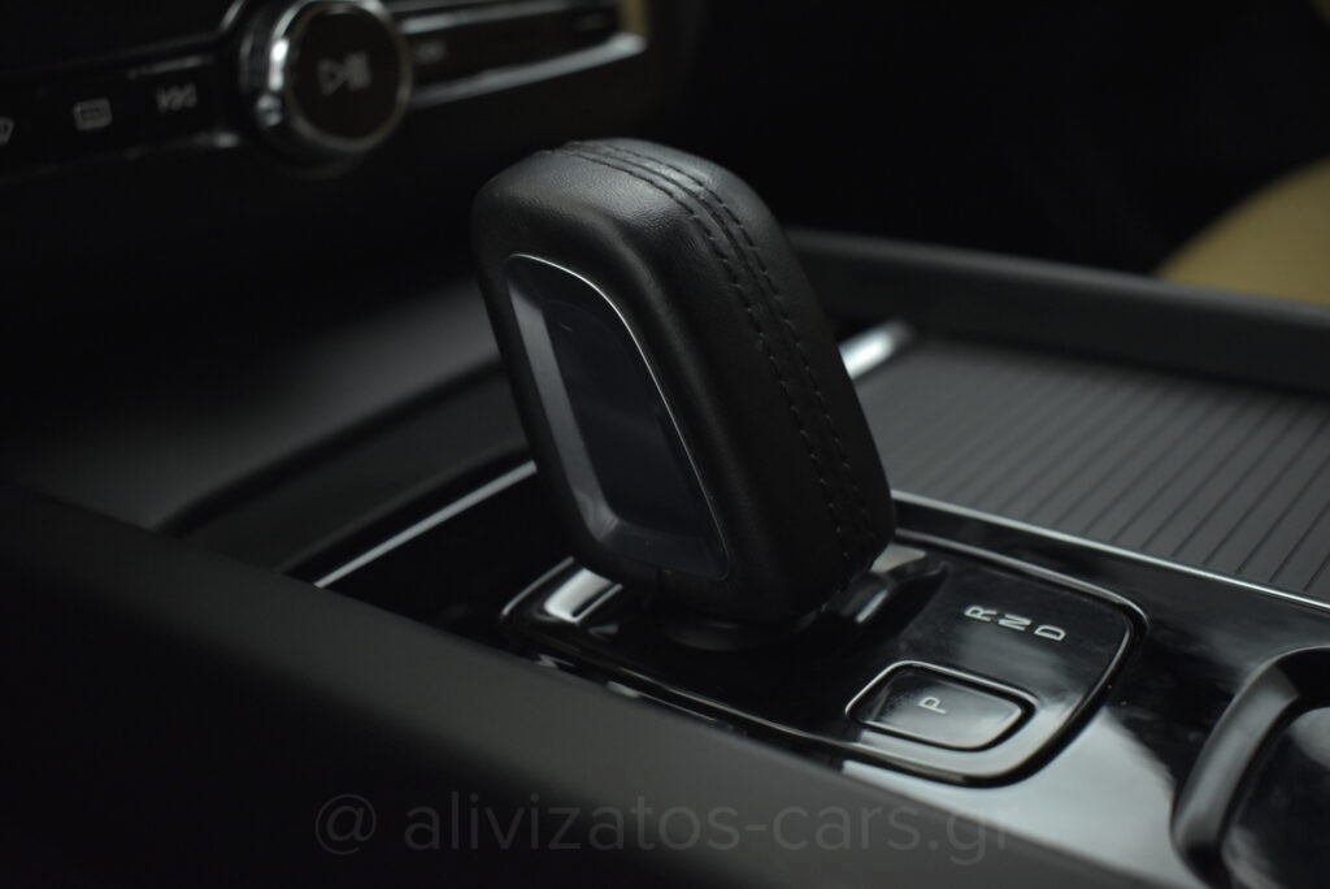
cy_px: 444
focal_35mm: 38
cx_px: 665
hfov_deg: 51.3
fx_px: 1386
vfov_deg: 35.5
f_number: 4
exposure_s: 1/125
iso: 1600
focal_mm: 25
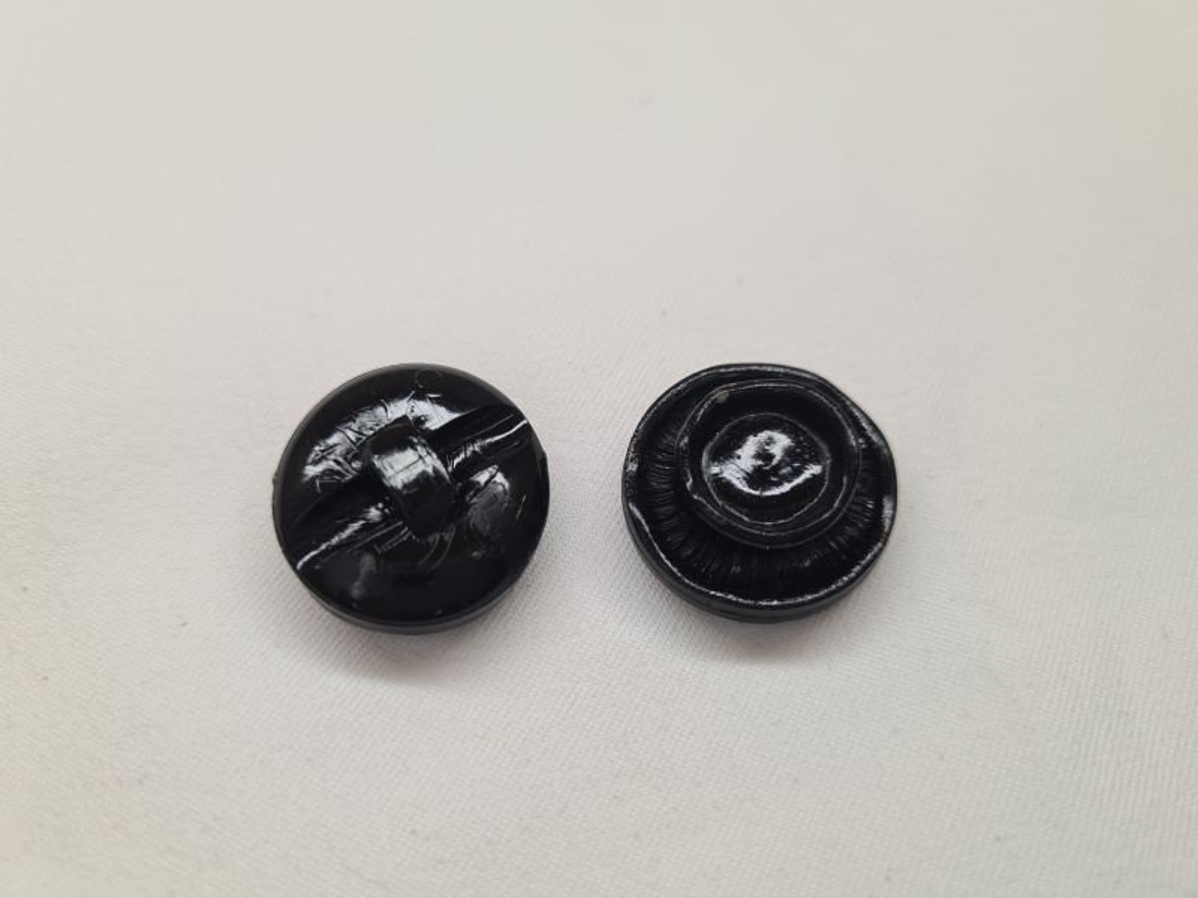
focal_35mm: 26
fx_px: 900
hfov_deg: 67.3
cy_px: 449
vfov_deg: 53.1
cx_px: 599
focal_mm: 5.4
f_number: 1.8
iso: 50
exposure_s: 1/186
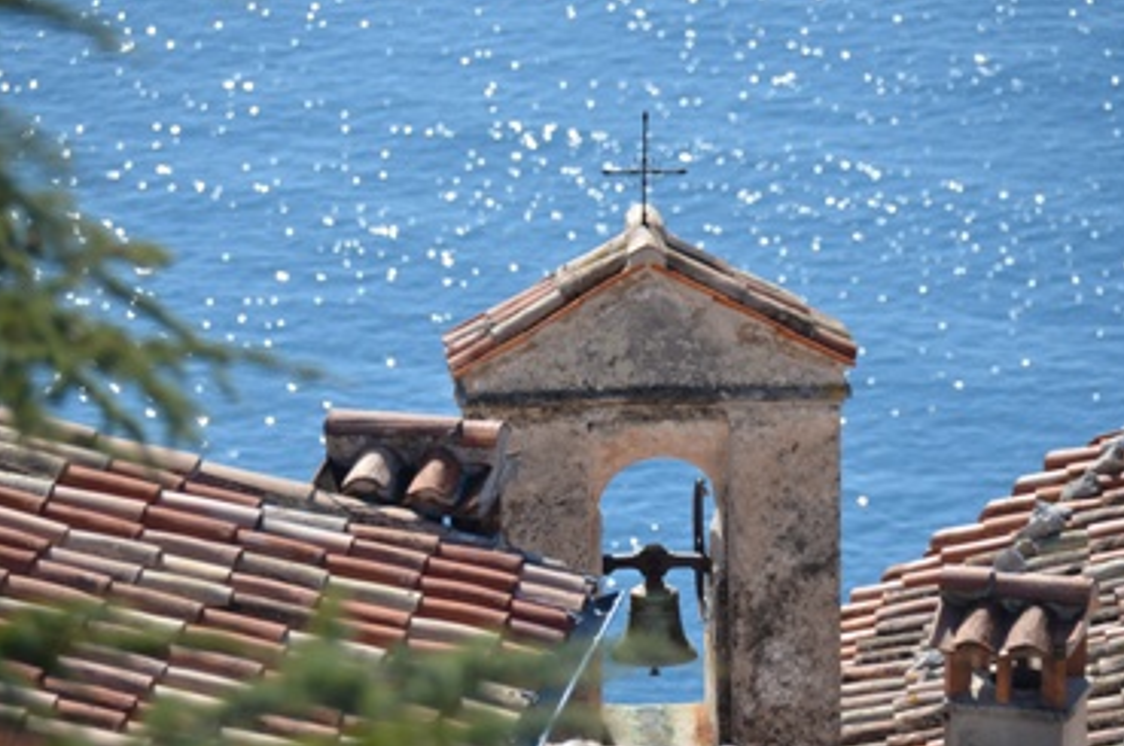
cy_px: 431
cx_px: 582
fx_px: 11350
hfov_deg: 5.7
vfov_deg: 3.8
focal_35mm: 364
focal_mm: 200
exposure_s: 1/640
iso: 200
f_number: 6.3
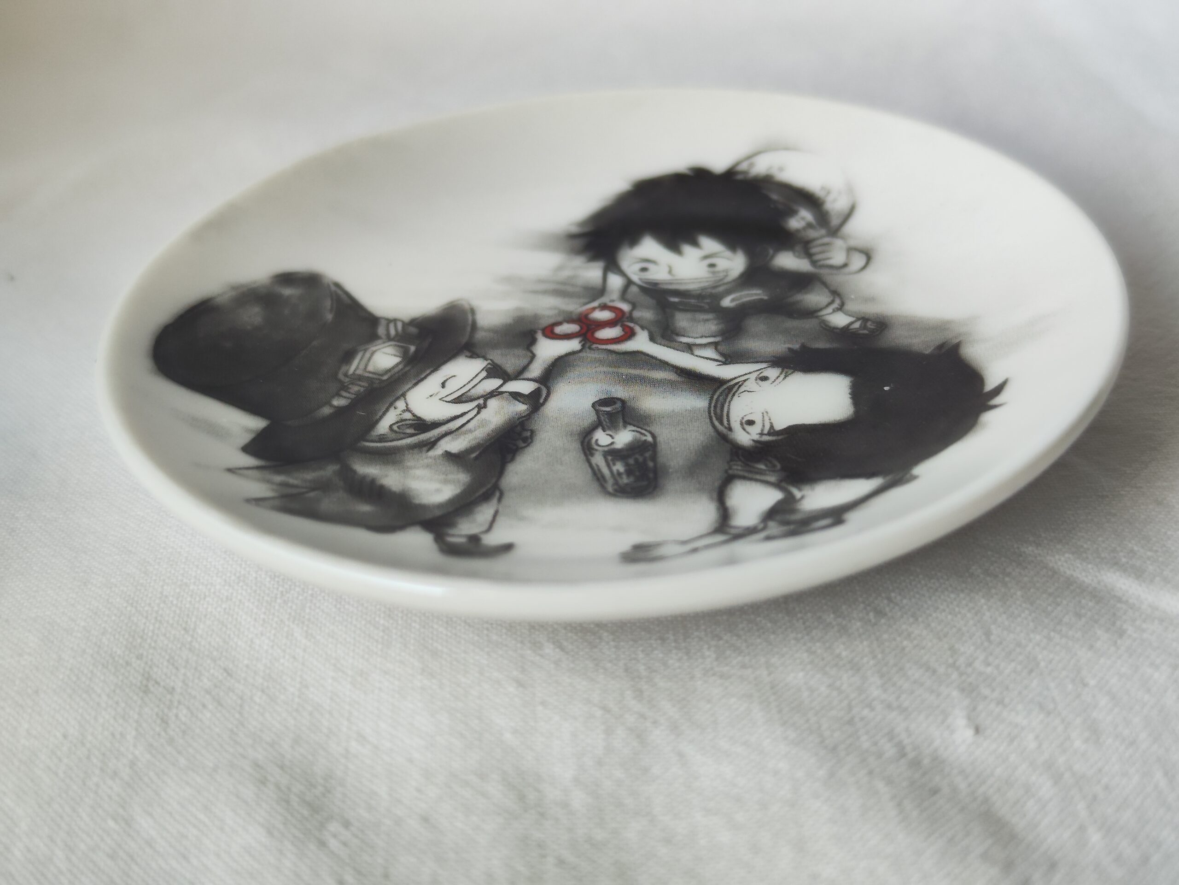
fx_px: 783
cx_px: 590
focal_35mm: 23
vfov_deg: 58.9
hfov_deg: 73.9
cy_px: 442
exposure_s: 1/500
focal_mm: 7.01
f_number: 1.69
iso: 629
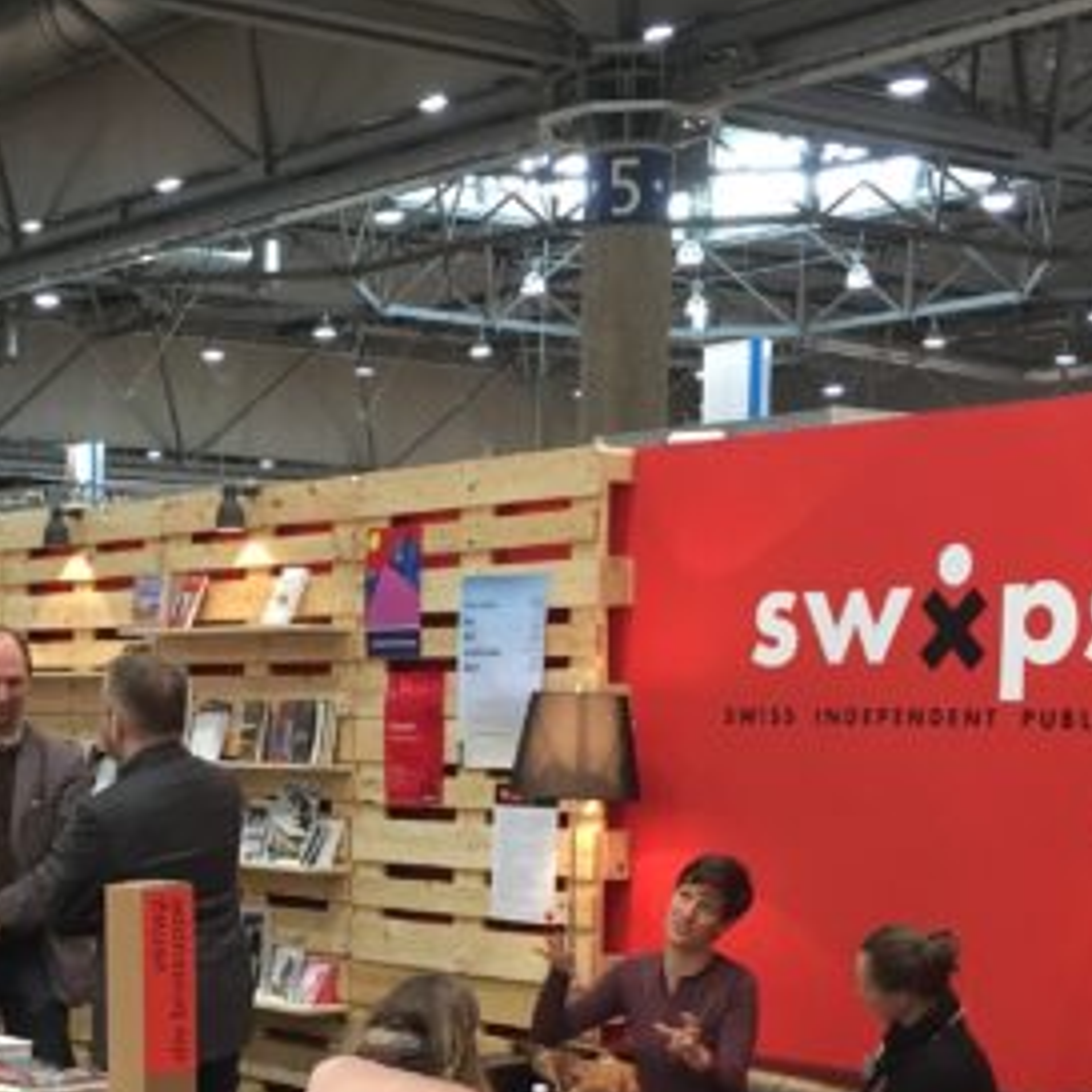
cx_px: 224
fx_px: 2570
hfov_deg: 23.6
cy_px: 848
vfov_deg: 23.7
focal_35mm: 72
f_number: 2.2
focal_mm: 4.15
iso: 125
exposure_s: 1/33
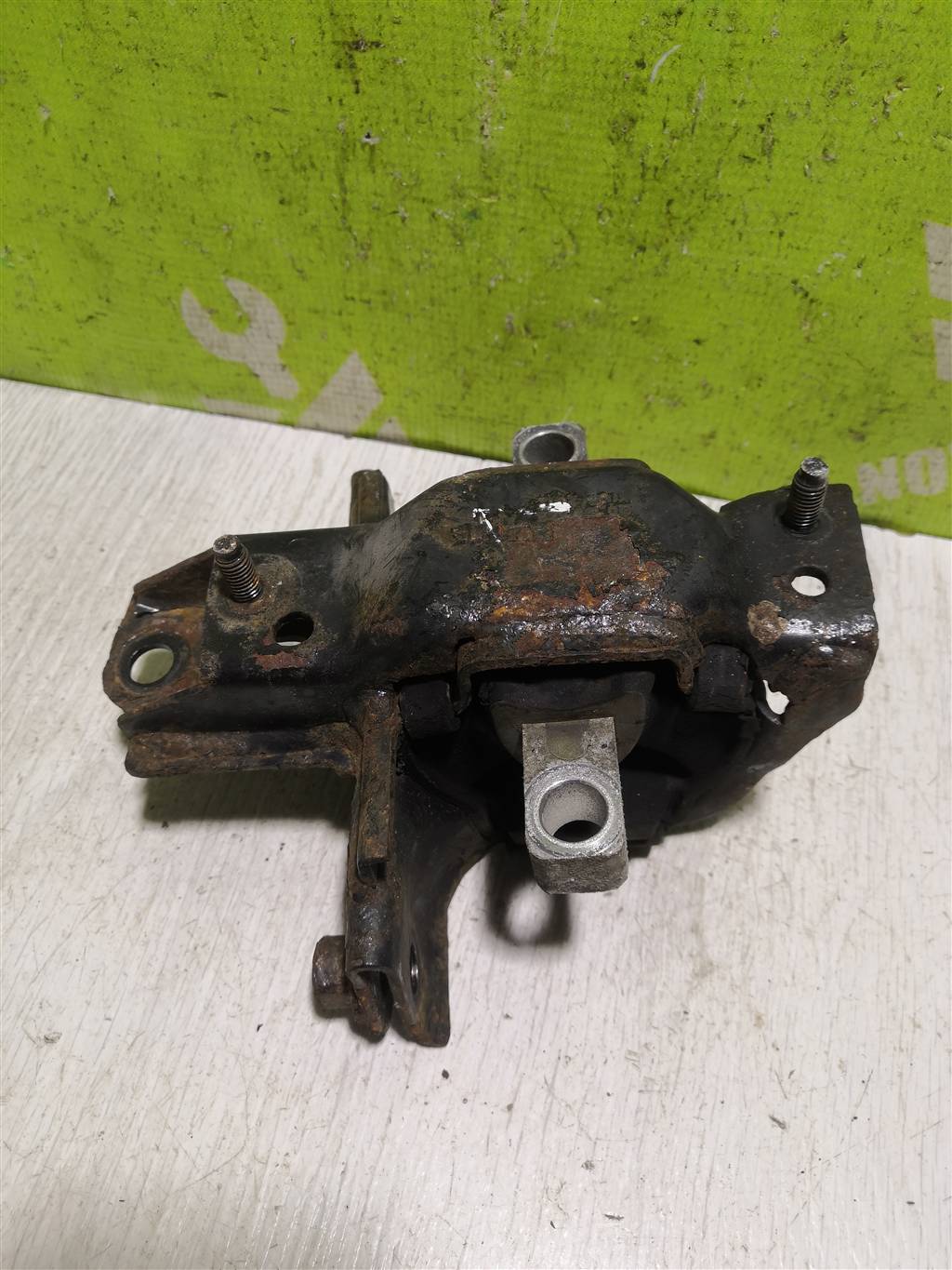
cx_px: 476
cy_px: 635
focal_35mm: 27
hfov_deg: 51.4
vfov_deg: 65.3
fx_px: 990
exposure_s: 1/50
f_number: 1.8
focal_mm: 3.95
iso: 50
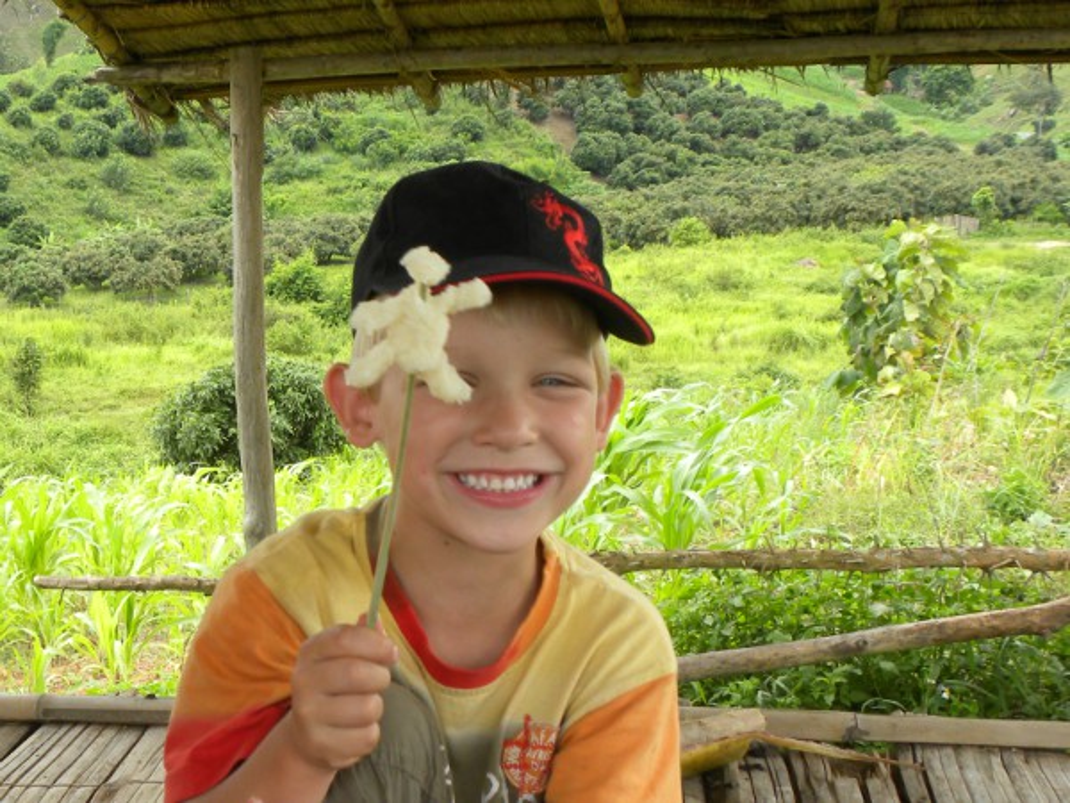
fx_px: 1144
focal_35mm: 37
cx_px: 535
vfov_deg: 38.7
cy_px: 402
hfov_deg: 50.1
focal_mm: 6.6
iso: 64
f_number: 4
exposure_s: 1/115
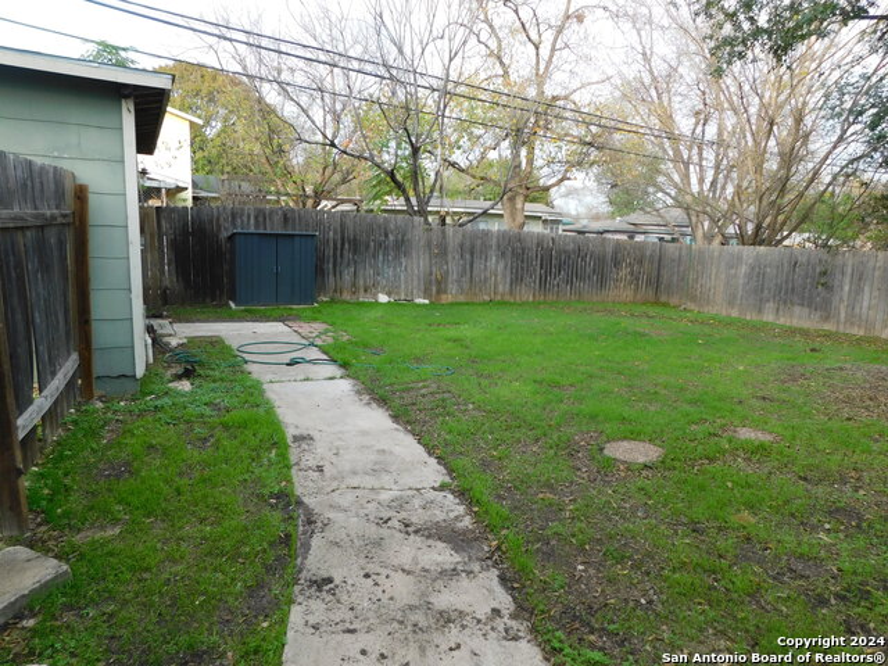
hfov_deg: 73.9
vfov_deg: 58.9
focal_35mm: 23
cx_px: 444
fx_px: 590
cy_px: 333
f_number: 3
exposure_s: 1/250
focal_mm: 4
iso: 125
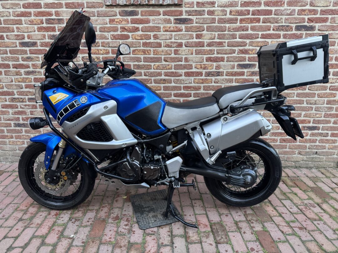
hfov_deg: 71.6
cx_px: 169
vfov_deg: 56.8
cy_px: 126
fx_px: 234
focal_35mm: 24
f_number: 1.78
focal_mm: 6.76
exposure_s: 1/121
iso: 160
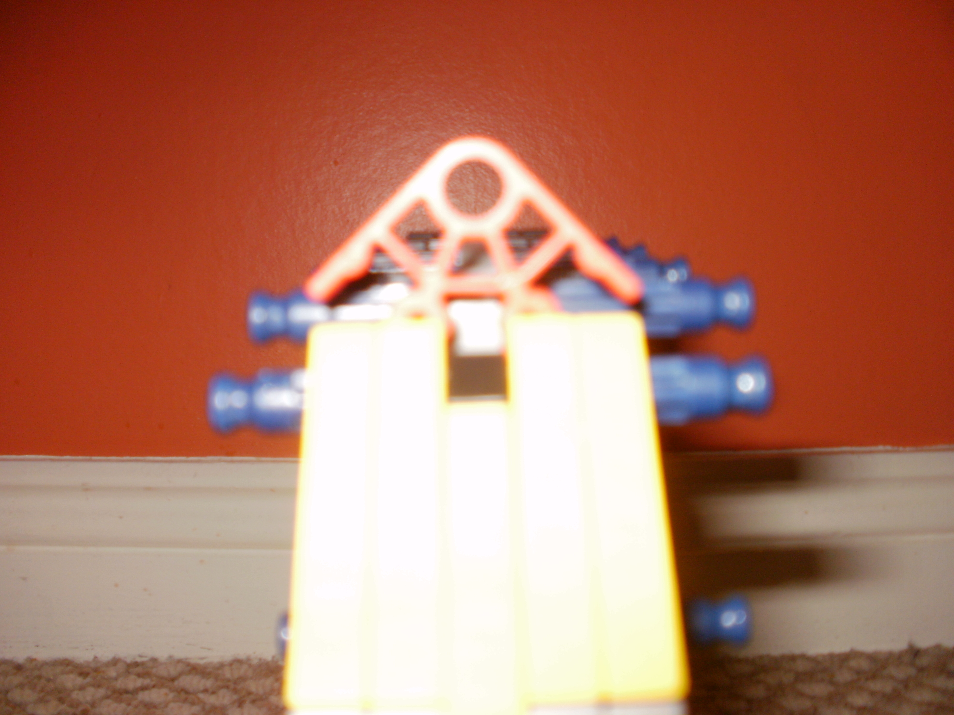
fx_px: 992
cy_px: 358
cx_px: 477
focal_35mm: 36
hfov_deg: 51.4
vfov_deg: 39.7
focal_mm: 6.3
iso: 125
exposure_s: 1/30
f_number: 3.5
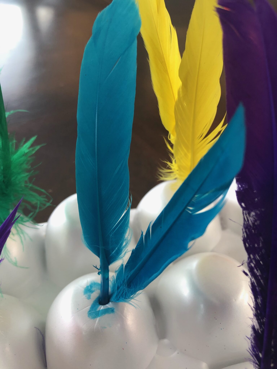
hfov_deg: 49.7
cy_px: 184
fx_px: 299
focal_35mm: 28
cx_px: 138
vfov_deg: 63.4
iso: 40
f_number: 1.8
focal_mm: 3.99
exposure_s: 1/24
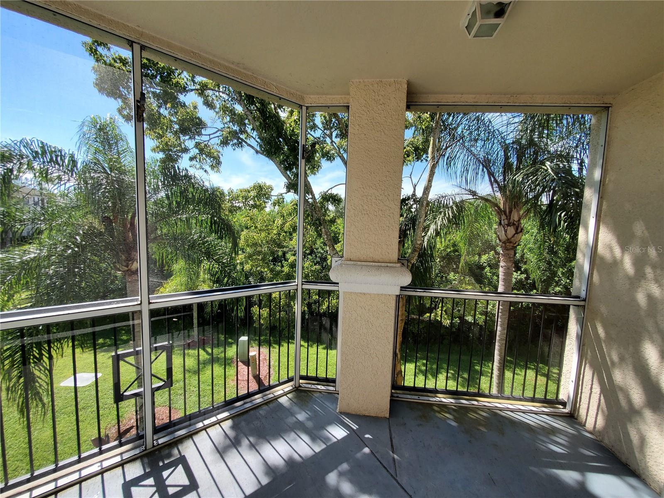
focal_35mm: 13
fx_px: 249
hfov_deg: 106.2
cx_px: 332
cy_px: 249
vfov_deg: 89.9
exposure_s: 1/429
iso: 50
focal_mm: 1.8
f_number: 2.2
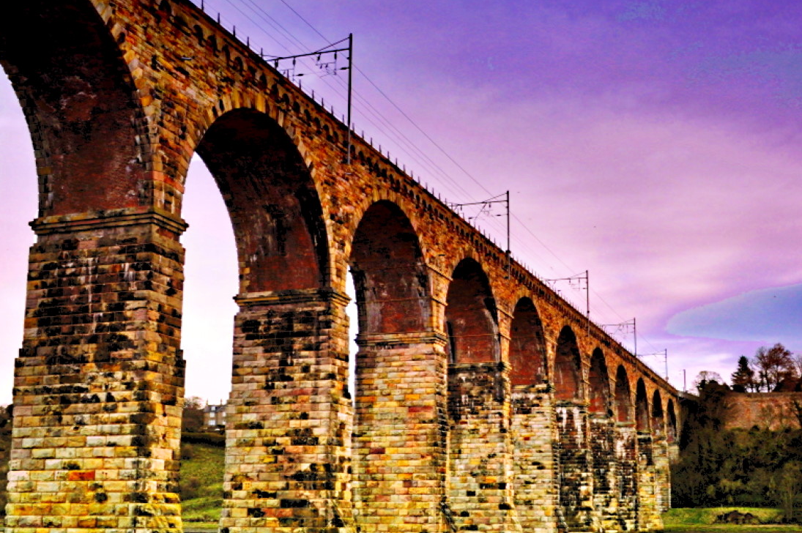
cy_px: 318
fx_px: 1068
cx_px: 482
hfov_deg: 41.0
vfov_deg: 28.0
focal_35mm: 48
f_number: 10
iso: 280
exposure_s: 1/250
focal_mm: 24
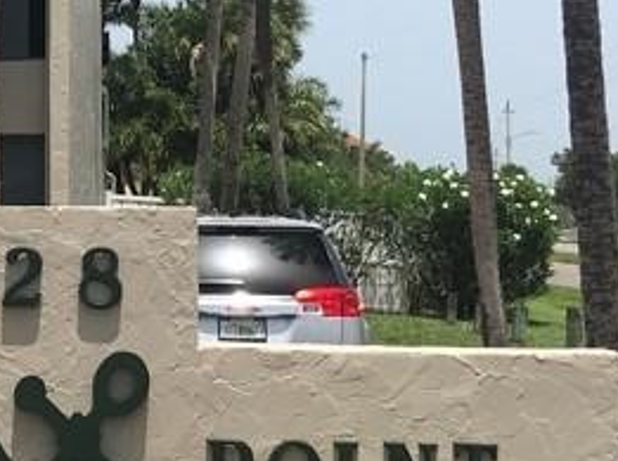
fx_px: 1961
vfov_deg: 13.2
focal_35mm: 110
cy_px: 0
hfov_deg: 17.6
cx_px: 43
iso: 20
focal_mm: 3.99
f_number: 1.8
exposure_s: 1/2457
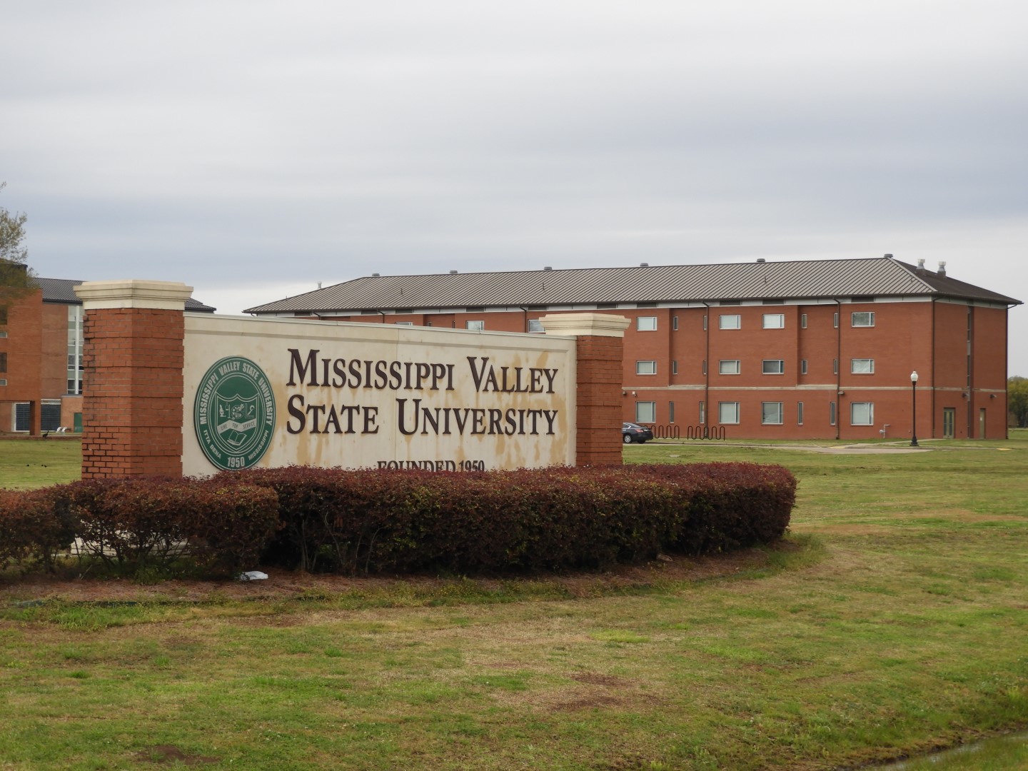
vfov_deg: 18.4
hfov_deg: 24.4
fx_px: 2376
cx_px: 514
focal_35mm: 80
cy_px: 386
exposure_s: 1/160
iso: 100
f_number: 4.5
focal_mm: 14.3
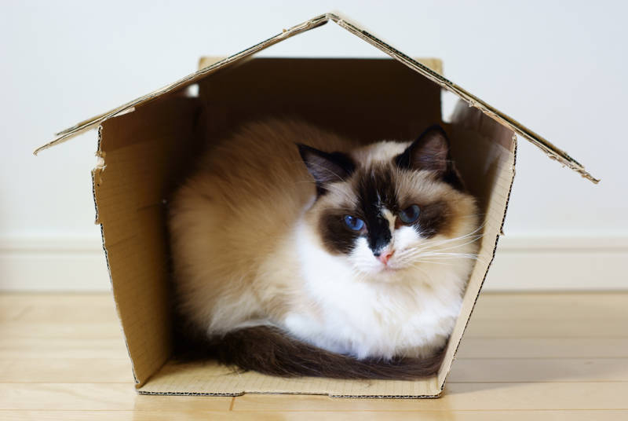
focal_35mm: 75
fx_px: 1310
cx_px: 314
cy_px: 210
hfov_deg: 27.0
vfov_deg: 18.2
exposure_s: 1/3
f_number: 3.2
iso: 100
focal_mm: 50
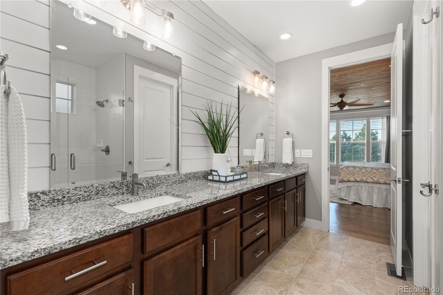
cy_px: 148
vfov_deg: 73.7
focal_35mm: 16
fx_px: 197
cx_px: 222
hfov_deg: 96.7
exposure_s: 1/20
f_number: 8
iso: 640
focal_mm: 16
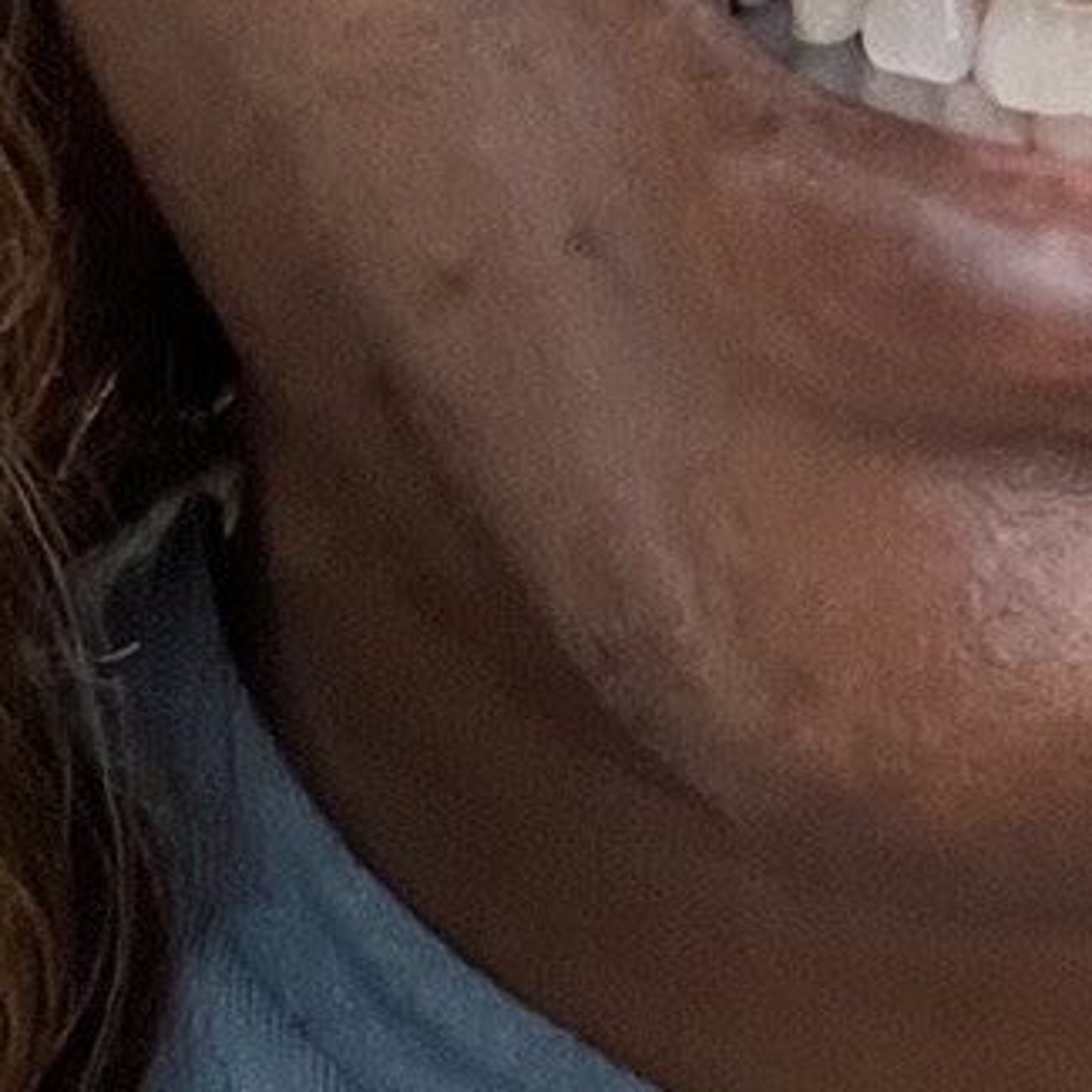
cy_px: -440
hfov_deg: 10.4
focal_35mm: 167
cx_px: 1169
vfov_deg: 10.2
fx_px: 5960
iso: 500
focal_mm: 2.7
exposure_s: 1/30
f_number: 2.2
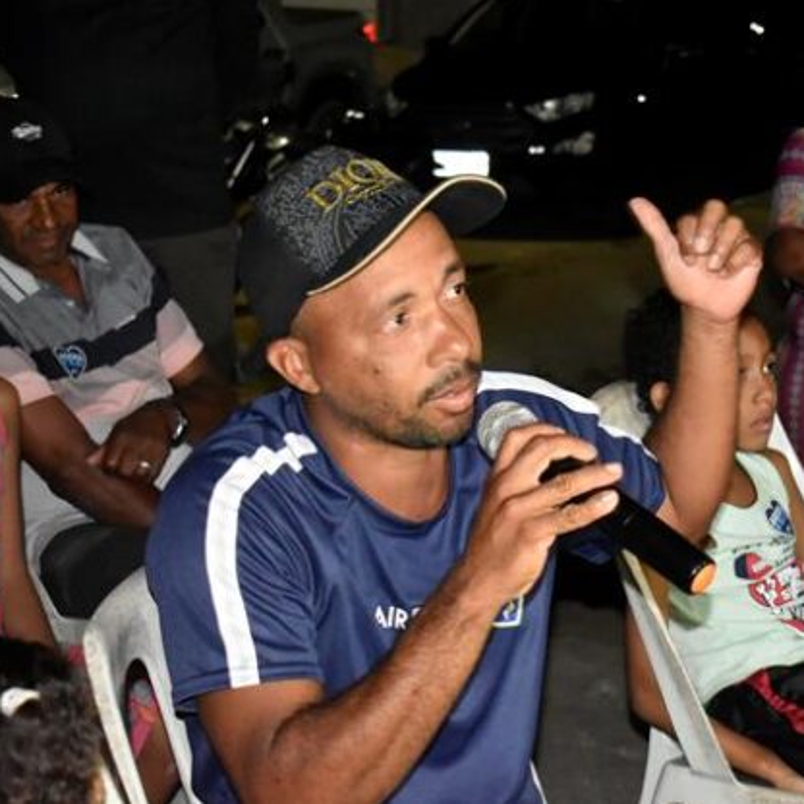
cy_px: 402
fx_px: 2023
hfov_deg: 22.3
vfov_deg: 22.5
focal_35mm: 77
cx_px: 568
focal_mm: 40
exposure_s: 1/60
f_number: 5
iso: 6400
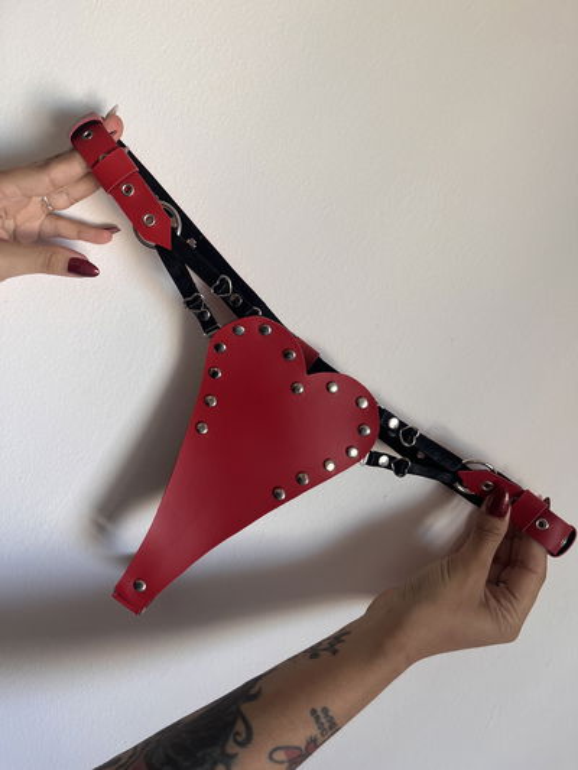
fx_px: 579
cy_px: 385
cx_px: 289
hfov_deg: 53.1
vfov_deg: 67.3
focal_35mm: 26
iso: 80
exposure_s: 1/121
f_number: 1.6
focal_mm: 5.1
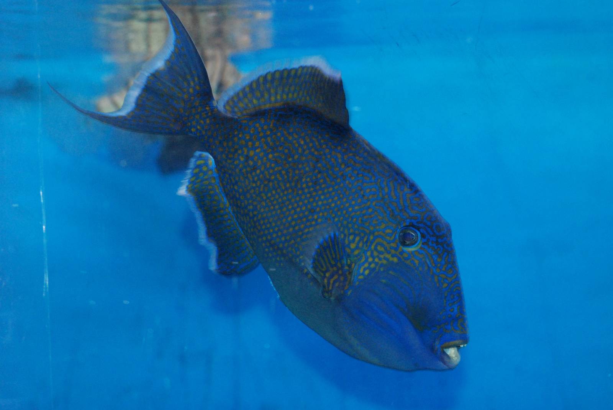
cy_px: 205
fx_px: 1790
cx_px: 306
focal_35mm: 105
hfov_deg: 19.4
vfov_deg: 13.1
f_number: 5
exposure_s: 1/60
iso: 1000
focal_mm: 70
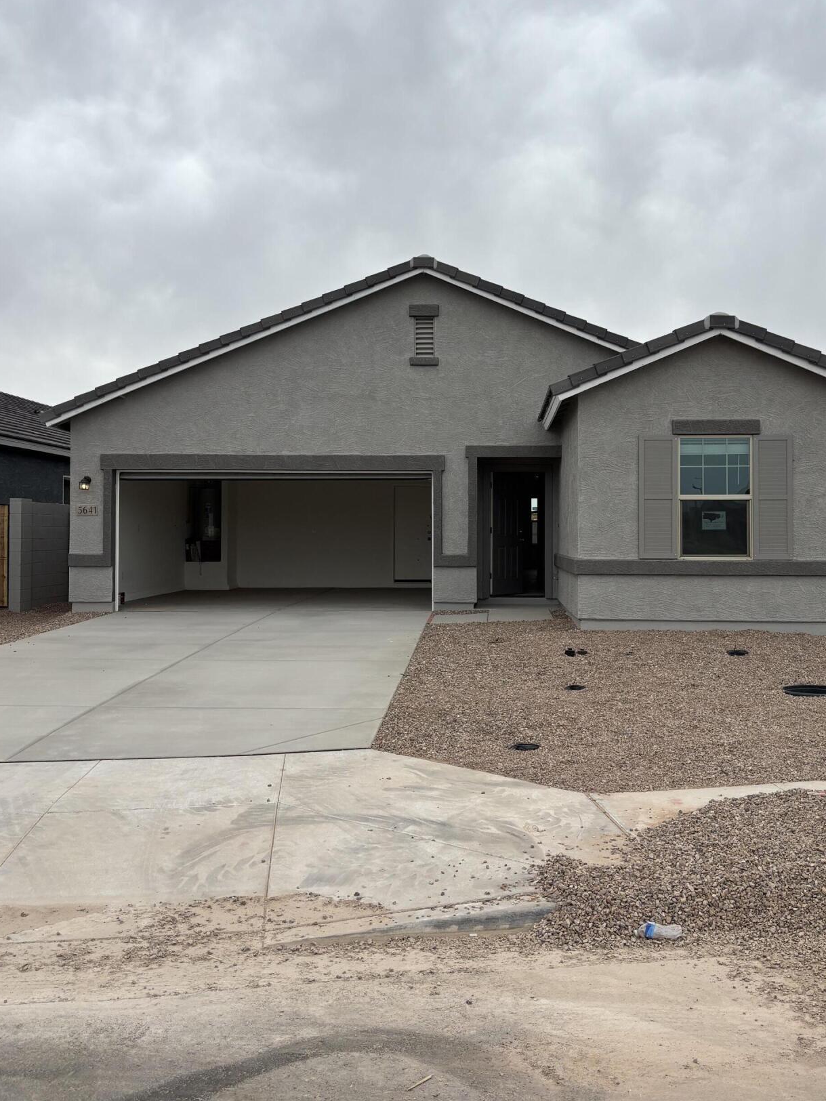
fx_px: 1018
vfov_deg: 56.8
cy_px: 511
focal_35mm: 32
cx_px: 478
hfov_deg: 44.0
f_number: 1.6
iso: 50
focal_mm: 5.96
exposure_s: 1/3937
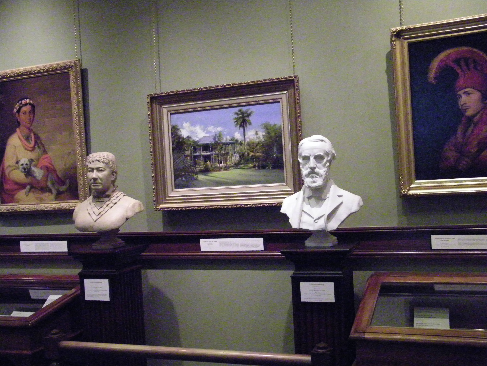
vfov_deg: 37.7
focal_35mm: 38
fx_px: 535
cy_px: 183
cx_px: 244
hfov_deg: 49.0
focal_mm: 6.8
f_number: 3.7
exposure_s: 1/30
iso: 1600
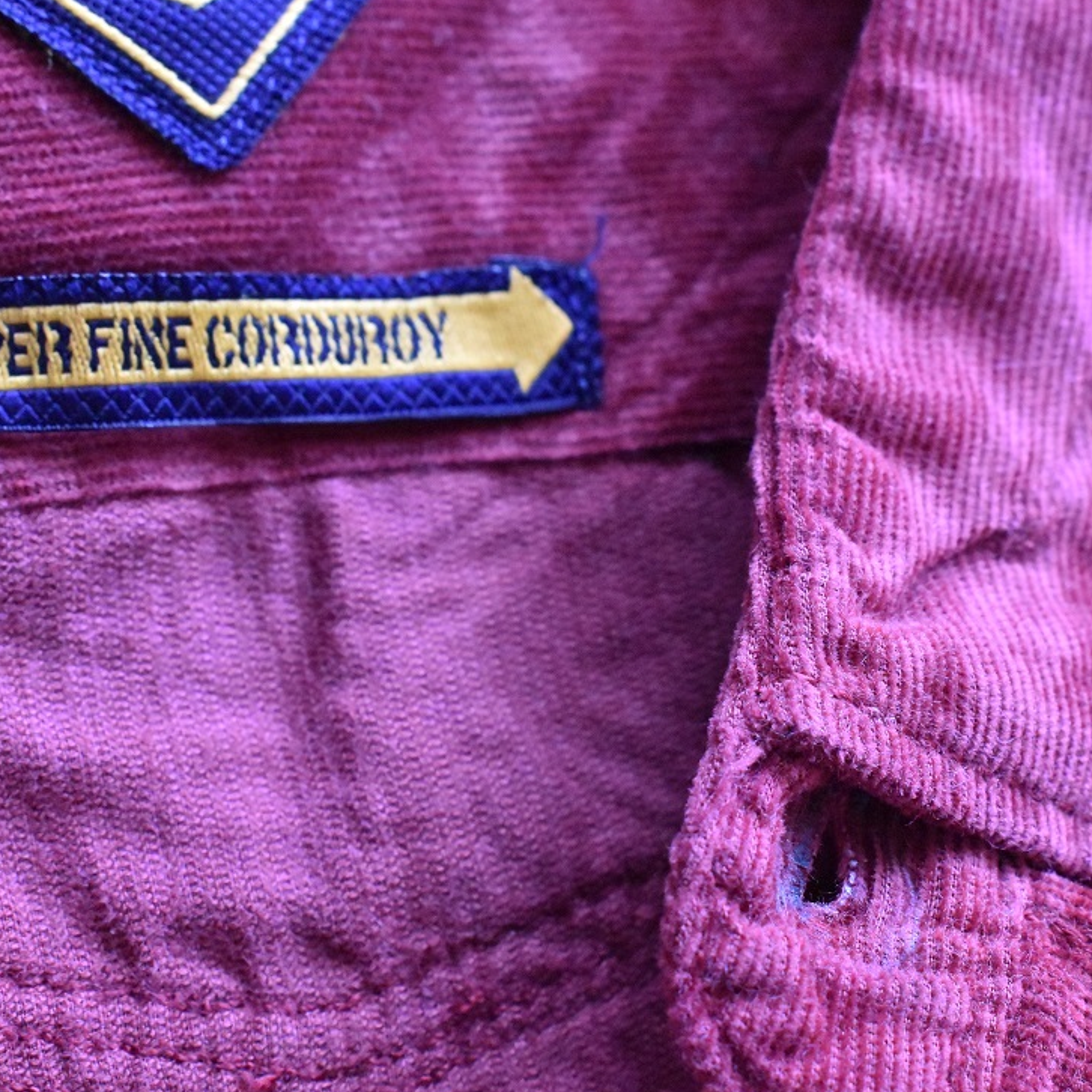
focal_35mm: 74
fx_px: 2630
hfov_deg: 23.5
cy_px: 584
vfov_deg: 23.4
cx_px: 560
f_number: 9
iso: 8000
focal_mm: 35
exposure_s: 1/200
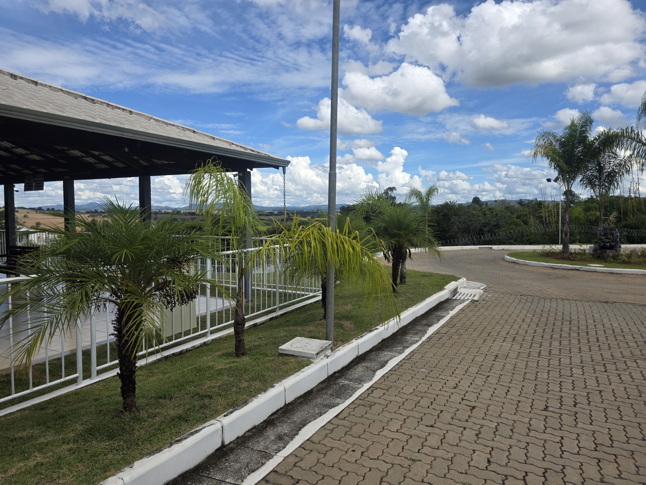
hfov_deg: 73.9
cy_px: 242
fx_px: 429
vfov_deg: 58.9
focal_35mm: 23
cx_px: 323
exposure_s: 1/6355
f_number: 1.7
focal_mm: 6.3
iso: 80
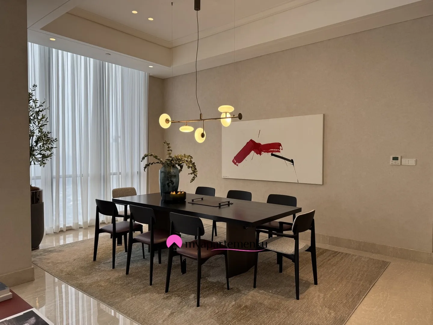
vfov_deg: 56.8
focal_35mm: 24
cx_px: 216
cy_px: 162
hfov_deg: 71.6
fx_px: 300
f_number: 1.78
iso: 64
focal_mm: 6.76
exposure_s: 1/121
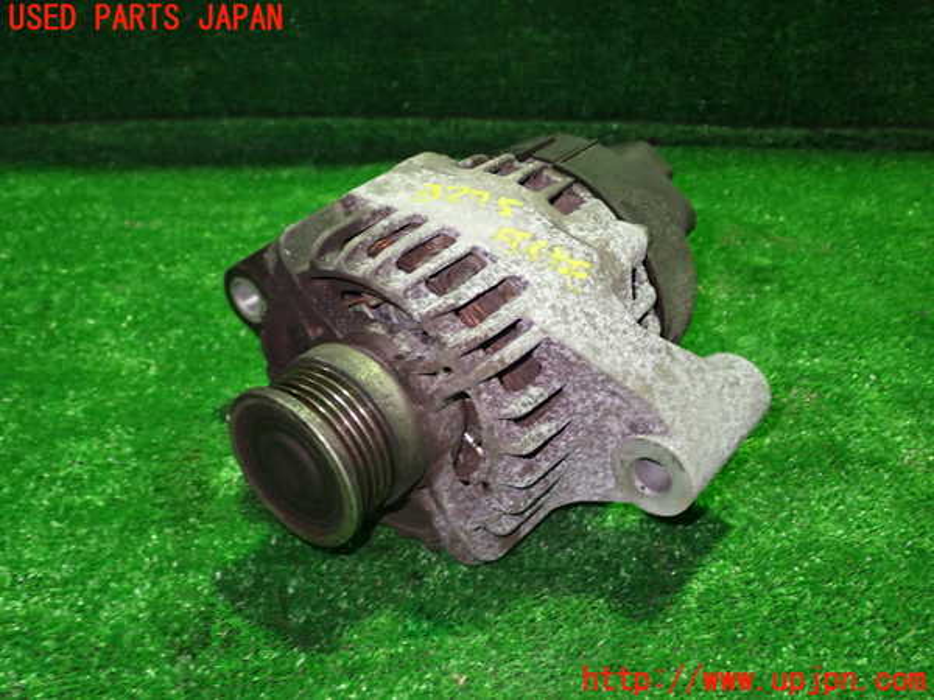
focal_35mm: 36
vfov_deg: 39.7
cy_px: 350
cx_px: 467
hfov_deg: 51.4
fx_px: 971
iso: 800
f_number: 2.5
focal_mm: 6.37
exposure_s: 1/25
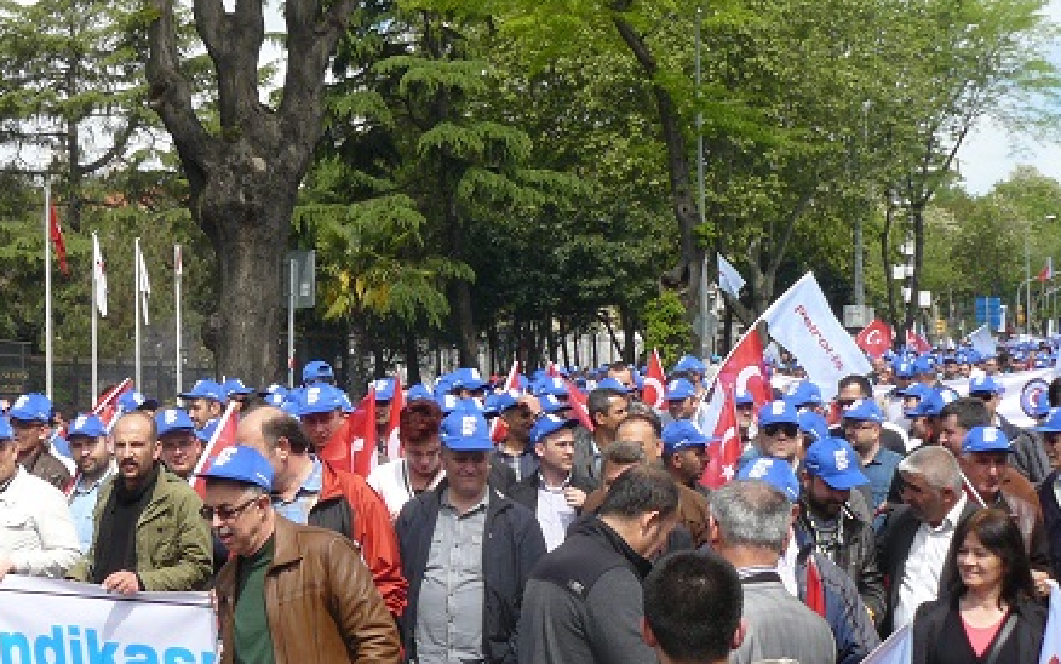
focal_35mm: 61
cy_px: 316
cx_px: 264
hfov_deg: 32.8
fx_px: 1764
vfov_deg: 21.3
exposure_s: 1/250
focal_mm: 6
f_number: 5.6
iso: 100
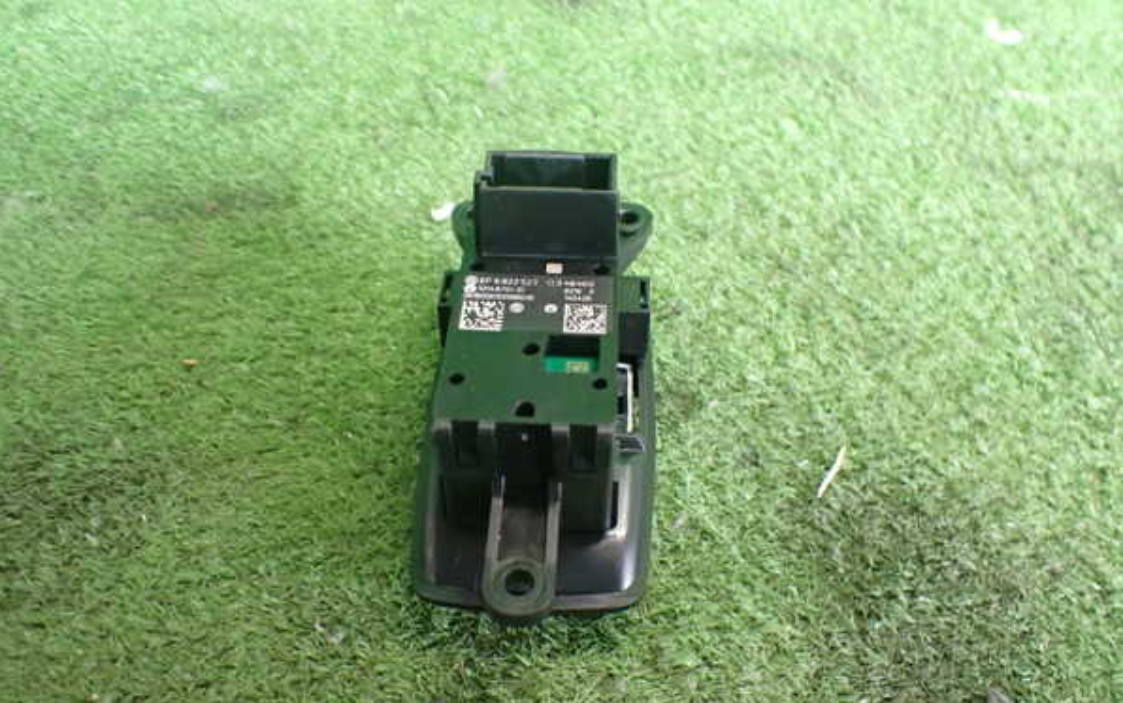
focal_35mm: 32
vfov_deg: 39.5
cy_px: 364
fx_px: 980
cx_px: 560
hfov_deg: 59.6
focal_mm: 5.4
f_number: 2.3
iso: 800
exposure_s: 1/60
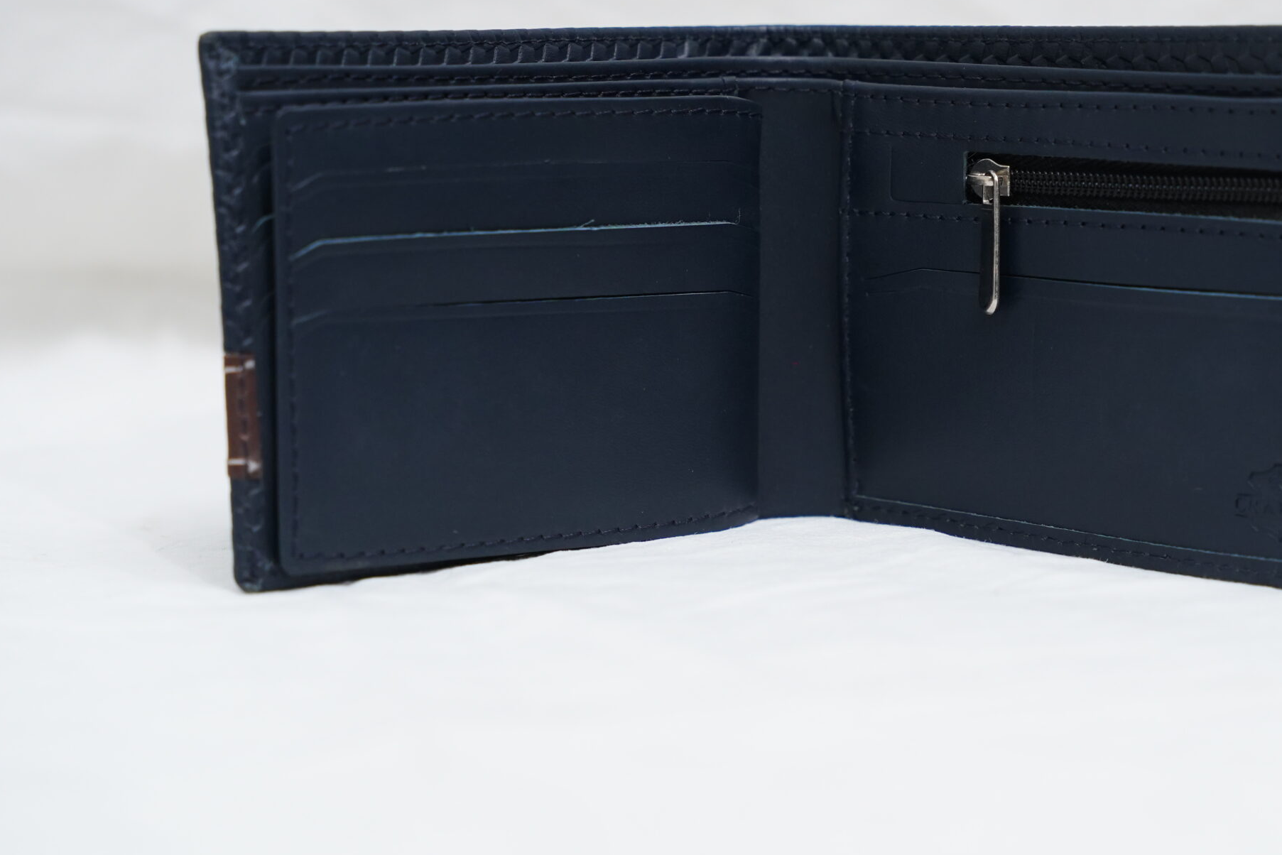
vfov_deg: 14.4
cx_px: 802
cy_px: 351
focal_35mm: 95
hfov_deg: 21.4
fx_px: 3388
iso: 1600
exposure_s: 1/200
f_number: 4.5
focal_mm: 67.1
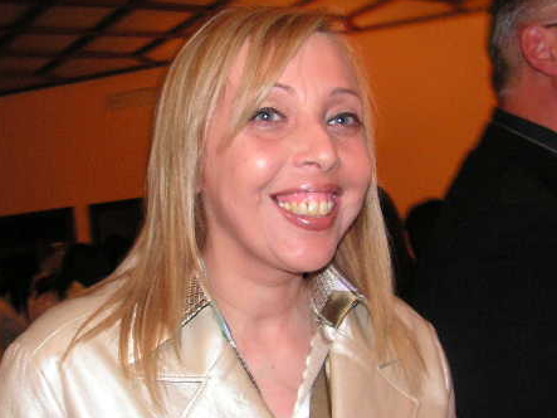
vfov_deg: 28.0
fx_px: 836
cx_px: 196
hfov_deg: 36.5
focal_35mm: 52
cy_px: 208
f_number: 3.2
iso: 200
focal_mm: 6
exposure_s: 1/40
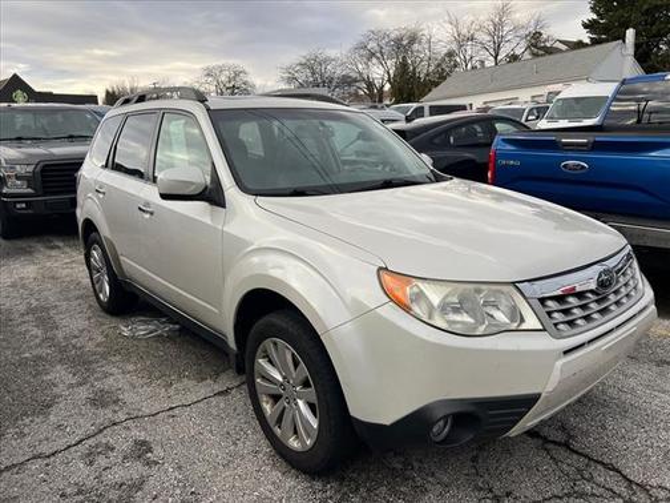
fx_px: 503
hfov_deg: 67.3
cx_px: 335
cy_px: 252
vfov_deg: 53.1
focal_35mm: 26
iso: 50
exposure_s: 1/666
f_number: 1.5
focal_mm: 5.7
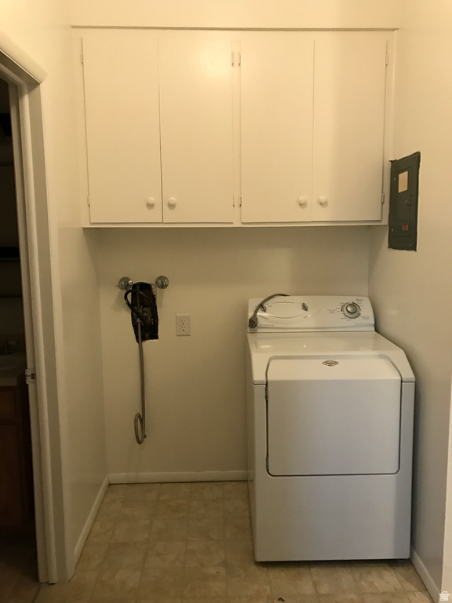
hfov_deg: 49.7
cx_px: 226
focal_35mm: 28
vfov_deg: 63.4
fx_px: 487
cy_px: 302
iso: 80
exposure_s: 1/15
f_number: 1.8
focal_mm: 3.99
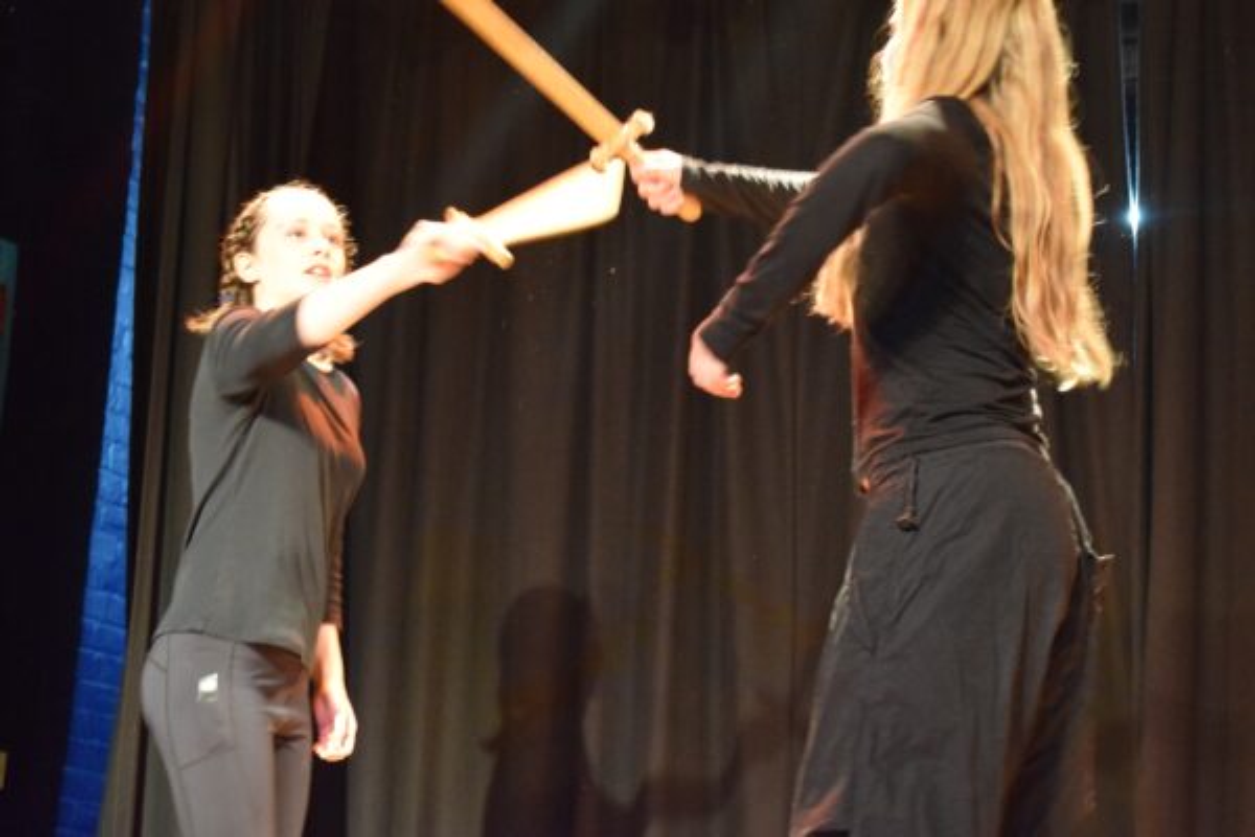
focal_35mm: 72
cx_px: 628
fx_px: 2510
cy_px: 418
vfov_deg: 18.9
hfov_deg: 28.1
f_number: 5.3
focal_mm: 48
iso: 6400
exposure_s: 1/30
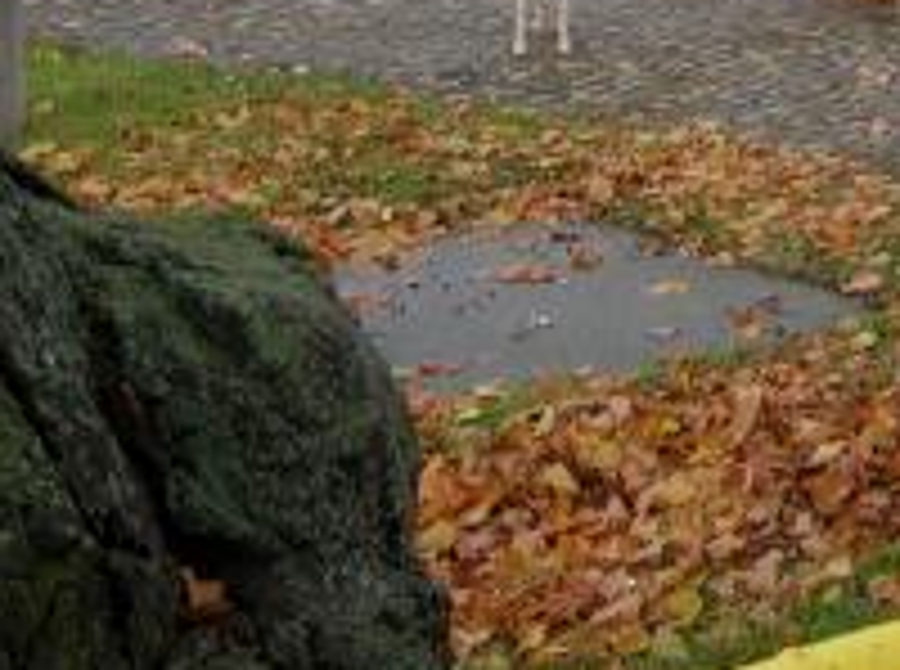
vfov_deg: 12.9
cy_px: -288
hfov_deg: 17.7
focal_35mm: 109
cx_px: 855
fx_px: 2827
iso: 50
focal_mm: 5.7
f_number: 4.9
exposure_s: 1/58.3
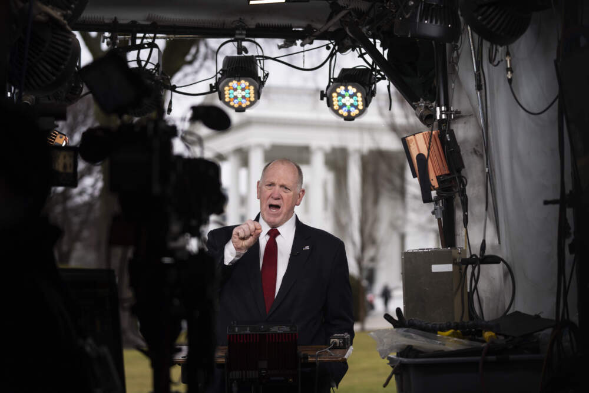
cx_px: 294
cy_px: 196
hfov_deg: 24.2
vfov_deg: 16.3
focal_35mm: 84
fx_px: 1374
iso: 250
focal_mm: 84
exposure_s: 1/1000
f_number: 2.8
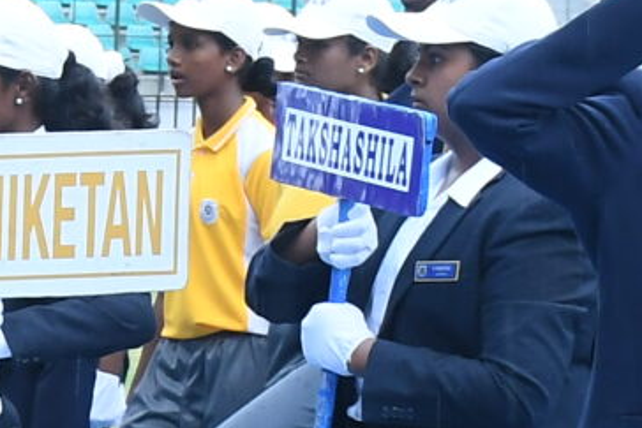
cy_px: 214
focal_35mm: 506
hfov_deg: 4.0
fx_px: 9027
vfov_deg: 2.7
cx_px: -1131
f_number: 8
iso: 800
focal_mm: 48
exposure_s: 1/125
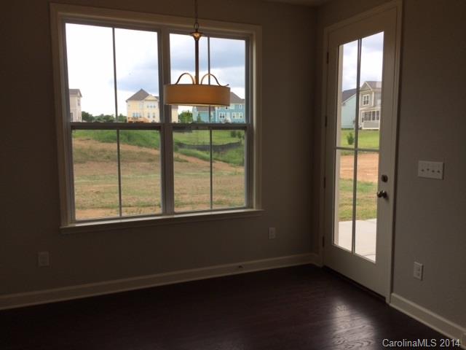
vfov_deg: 46.8
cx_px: 233
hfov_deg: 60.0
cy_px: 175
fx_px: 404
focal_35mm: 30
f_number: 2.2
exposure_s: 1/471
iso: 32
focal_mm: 4.12
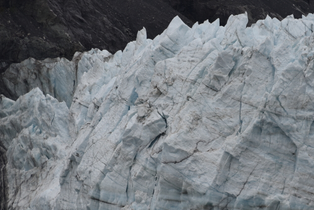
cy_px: 170
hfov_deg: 5.1
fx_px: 3534
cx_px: 210
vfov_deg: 3.4
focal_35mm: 405
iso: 160
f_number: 5.6
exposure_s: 1/400
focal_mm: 200
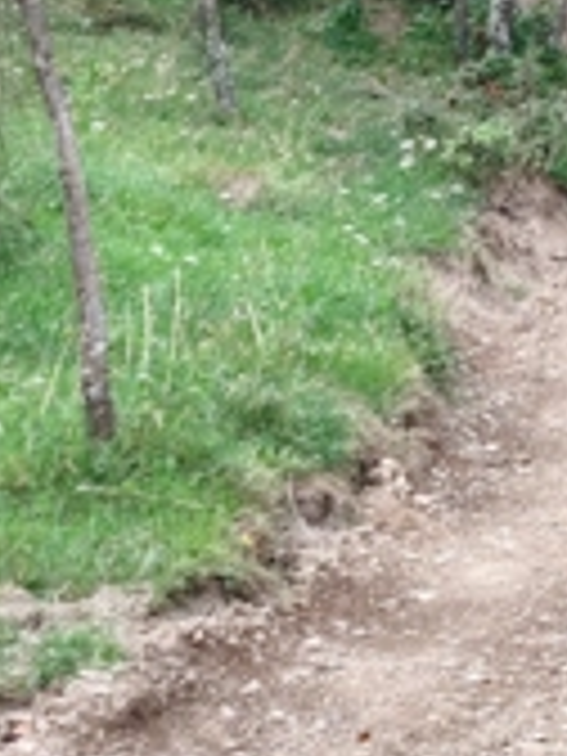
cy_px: 238
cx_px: 648
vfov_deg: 14.5
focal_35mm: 136
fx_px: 2970
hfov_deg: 10.7
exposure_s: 1/100
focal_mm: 6.12
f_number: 1.9
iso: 64
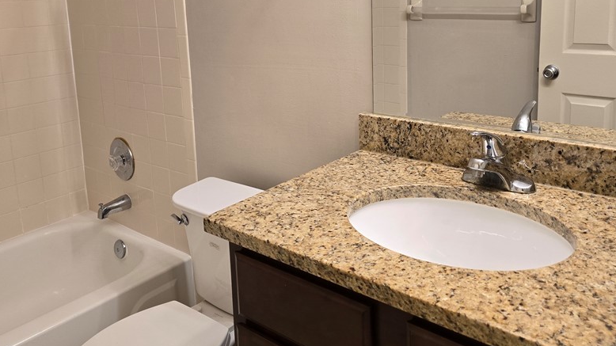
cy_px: 84
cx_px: 302
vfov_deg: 34.8
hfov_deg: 59.5
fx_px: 539
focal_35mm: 33
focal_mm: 6.3
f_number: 1.7
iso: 200
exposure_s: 1/120
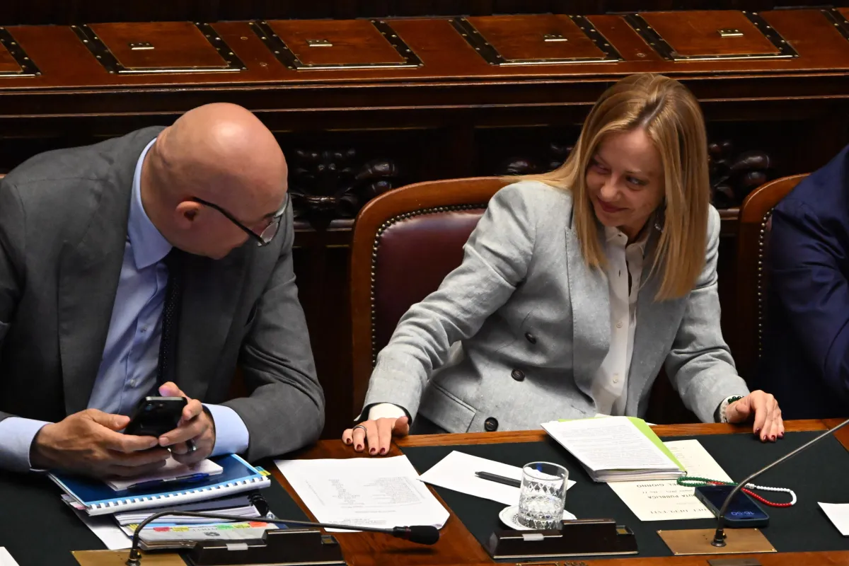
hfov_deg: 5.2
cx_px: 424
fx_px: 9433
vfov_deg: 3.4
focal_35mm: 400
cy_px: 283
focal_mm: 400
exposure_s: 1/200
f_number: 5.6
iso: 6400
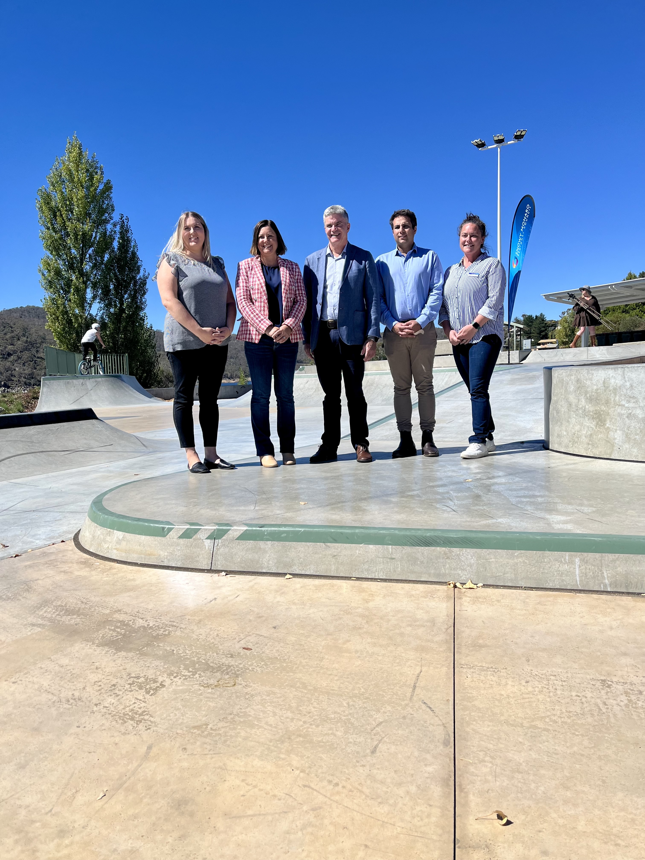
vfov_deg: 67.3
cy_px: 430
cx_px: 322
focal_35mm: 26
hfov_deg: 53.1
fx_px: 646
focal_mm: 5.1
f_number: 1.6
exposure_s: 1/4854
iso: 50
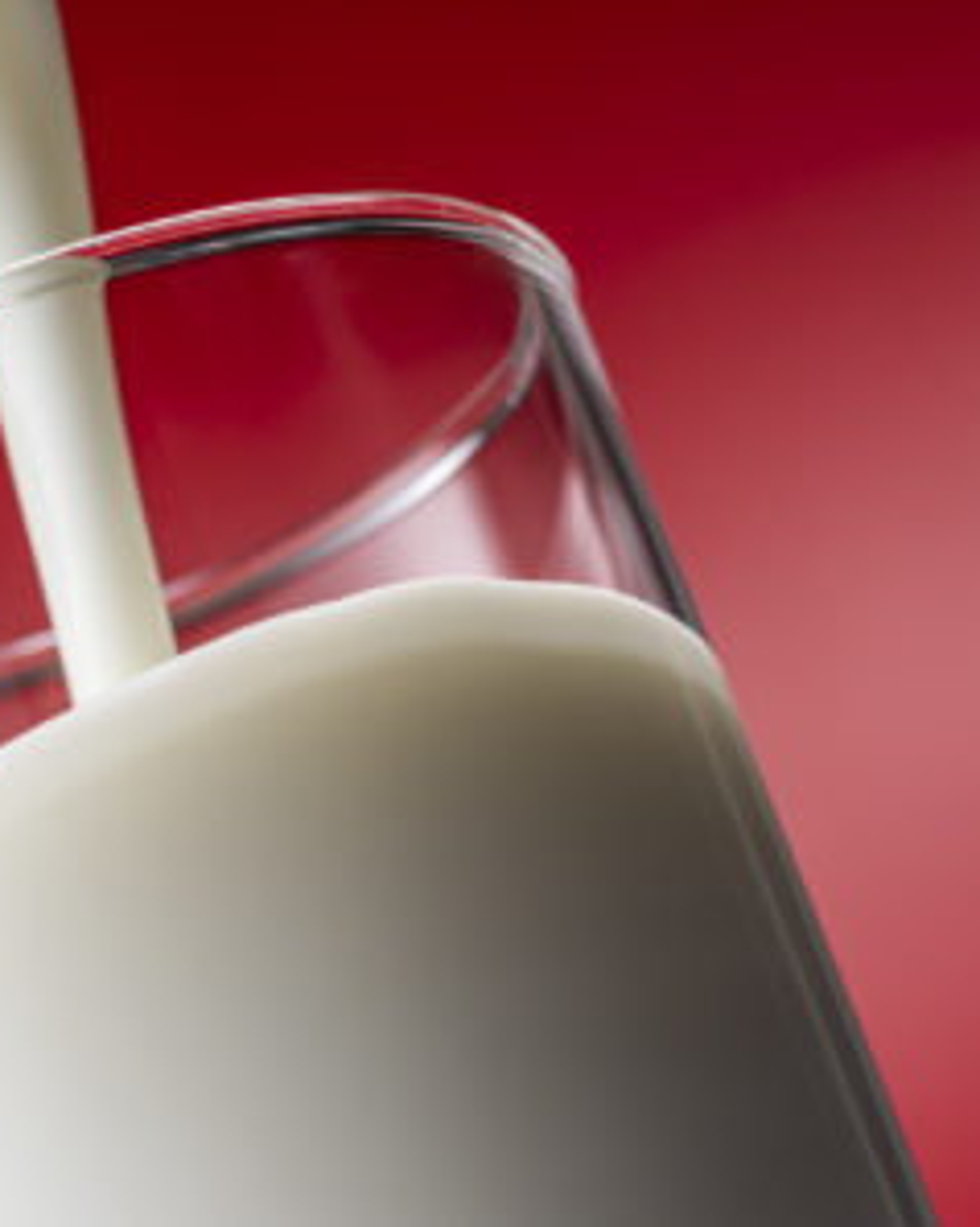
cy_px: 614
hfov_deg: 10.3
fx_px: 5408
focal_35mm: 149
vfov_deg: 12.9
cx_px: 82
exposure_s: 1/250
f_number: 16
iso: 100
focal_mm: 105
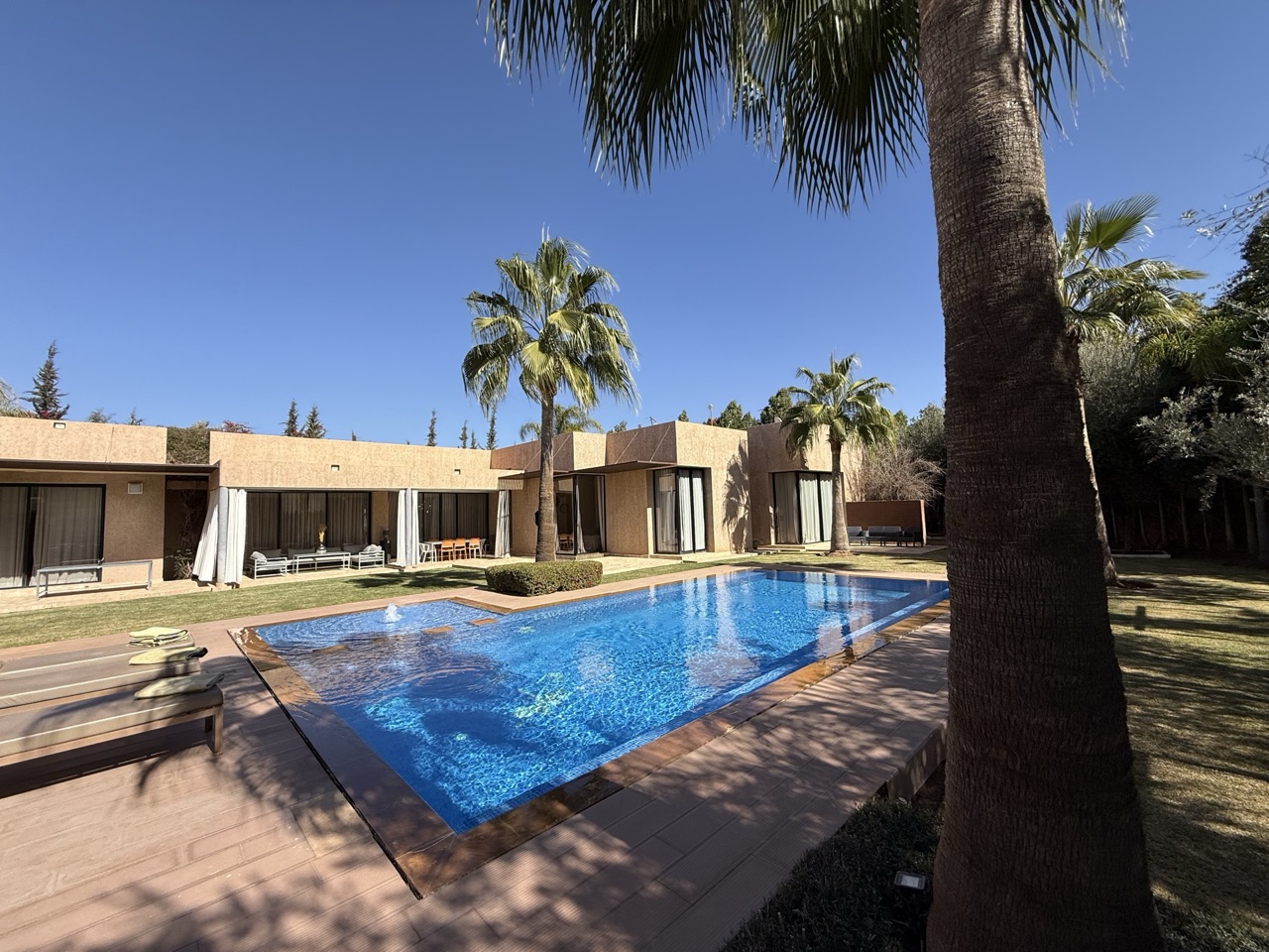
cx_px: 634
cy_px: 476
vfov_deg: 85.7
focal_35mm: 14
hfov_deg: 102.1
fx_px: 513
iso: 50
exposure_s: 1/2506
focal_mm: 2.22
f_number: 2.2
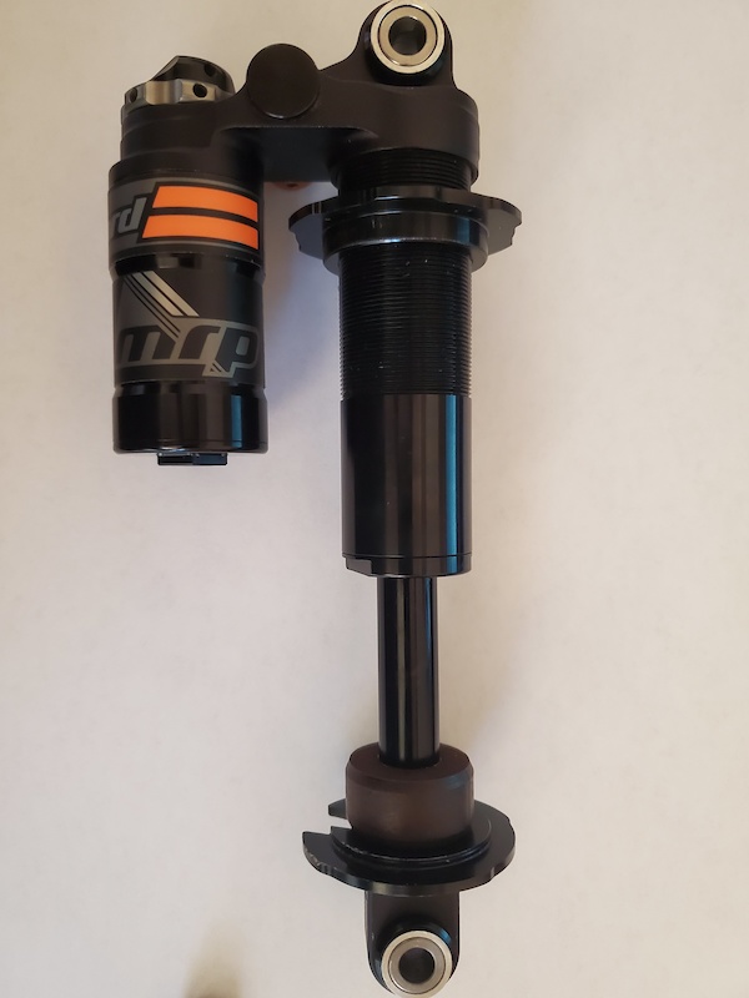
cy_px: 499
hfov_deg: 53.1
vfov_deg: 67.3
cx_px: 374
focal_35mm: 26
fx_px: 750
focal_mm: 4.3
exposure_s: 1/40
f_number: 1.5
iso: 320
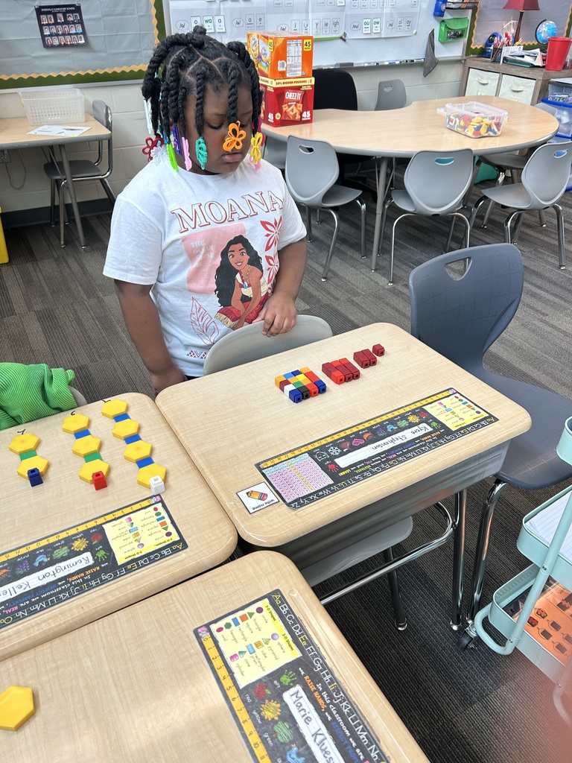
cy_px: 382
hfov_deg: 53.1
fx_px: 573
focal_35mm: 26
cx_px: 286
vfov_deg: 67.3
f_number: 1.5
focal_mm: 5.7
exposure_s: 1/60
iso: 80
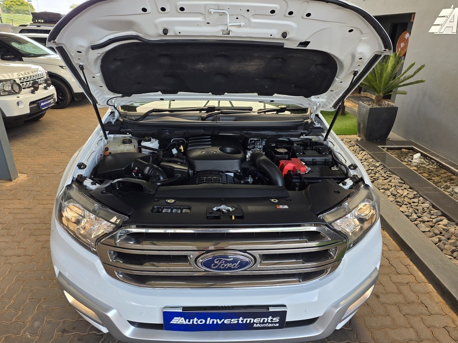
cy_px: 172
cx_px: 222
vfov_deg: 56.8
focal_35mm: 24
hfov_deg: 71.6
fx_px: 318
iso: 40
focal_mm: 6.25
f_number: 1.7
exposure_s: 1/180
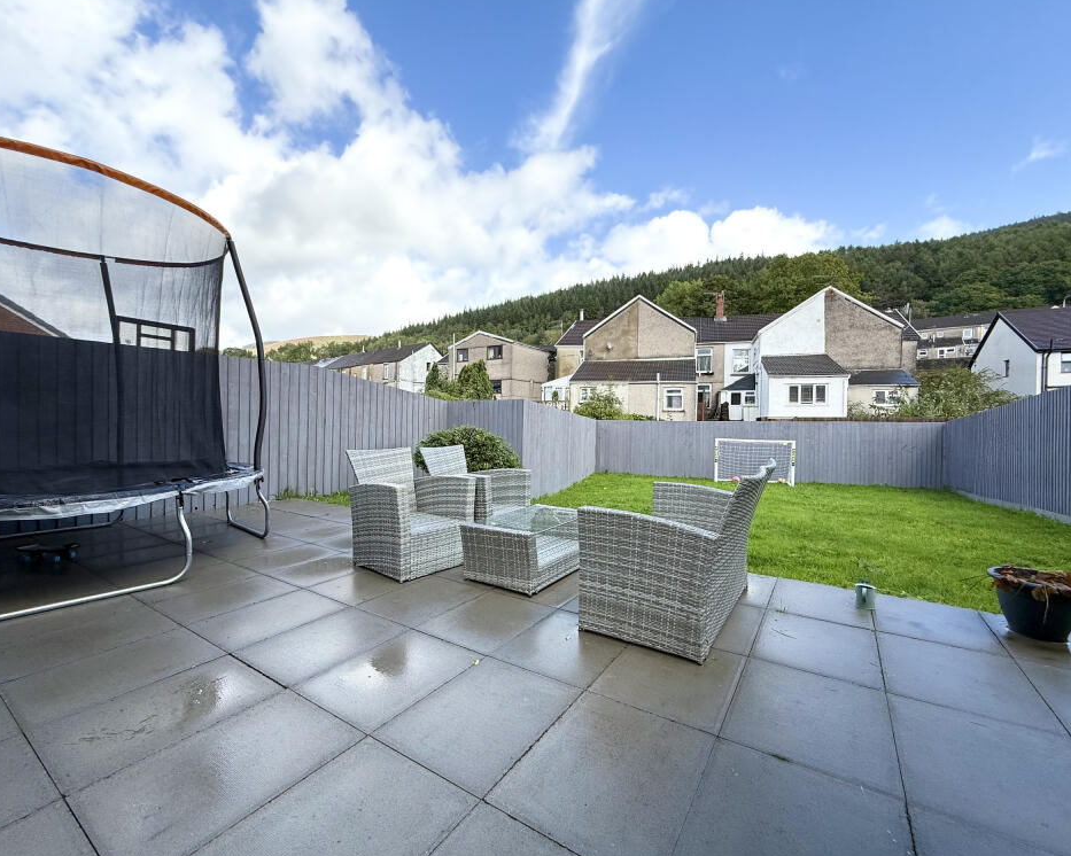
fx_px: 475
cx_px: 521
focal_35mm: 15
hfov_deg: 96.8
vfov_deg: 84.0
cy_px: 428
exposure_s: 1/717
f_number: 2.2
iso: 50
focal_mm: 2.22
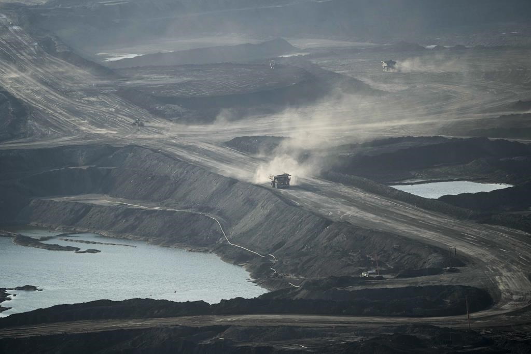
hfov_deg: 8.0
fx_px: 3821
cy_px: 177
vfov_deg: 5.3
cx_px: 266
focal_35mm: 259
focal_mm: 259
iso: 400
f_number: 5.6
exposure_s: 1/2000
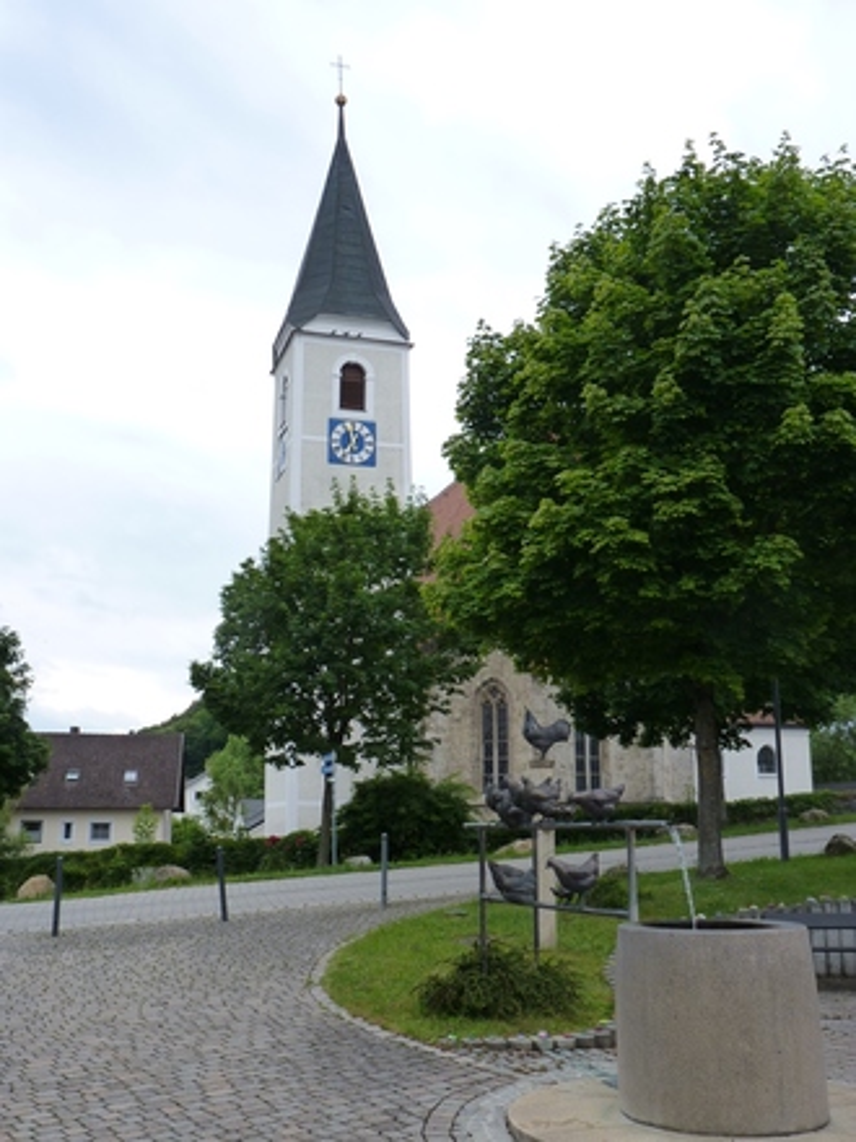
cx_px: 428
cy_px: 571
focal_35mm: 38
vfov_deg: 49.0
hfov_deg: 37.7
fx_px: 1253
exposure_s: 1/125
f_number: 3
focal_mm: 6.8
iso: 125
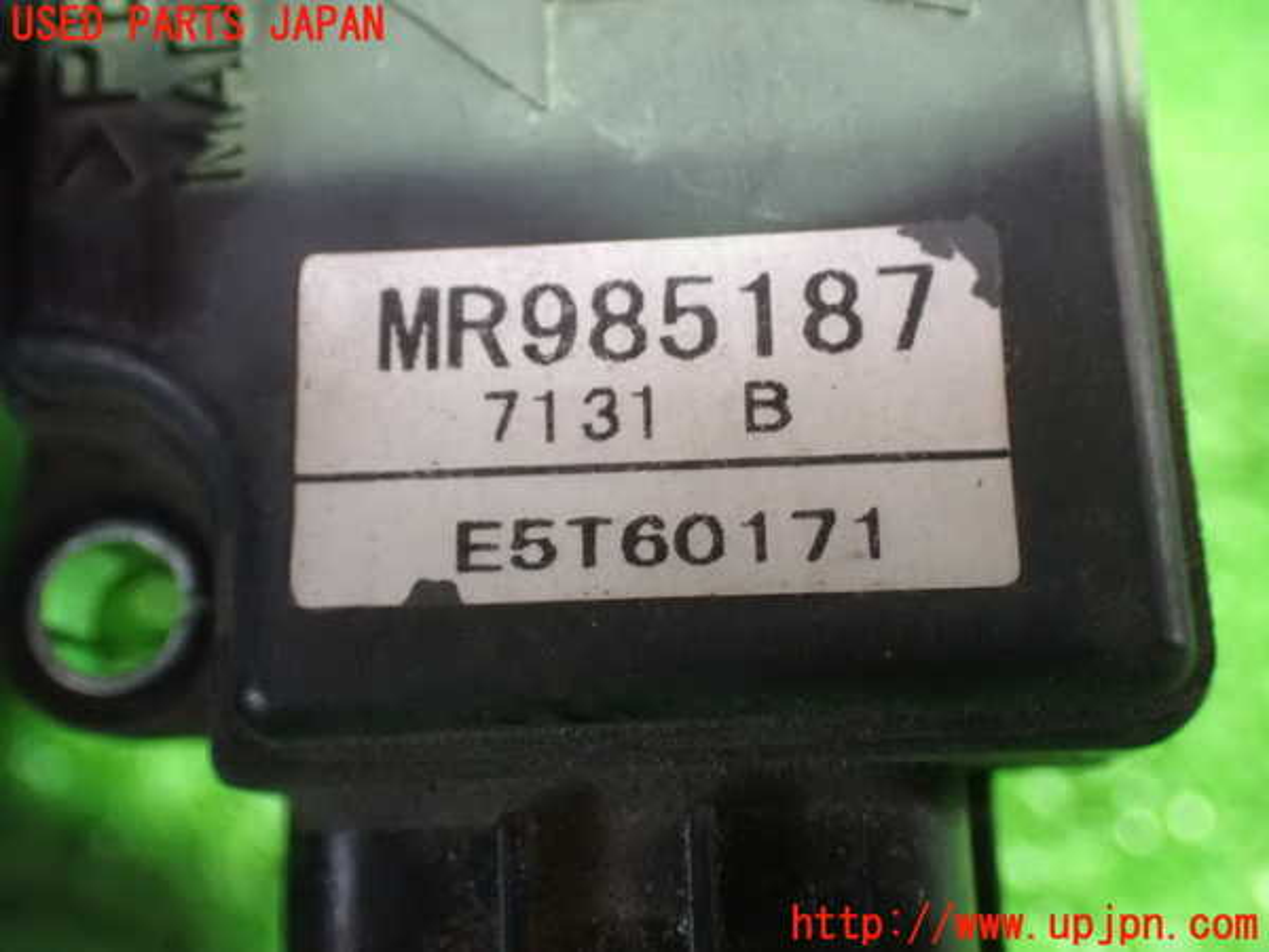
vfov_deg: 32.9
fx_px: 1613
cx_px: 634
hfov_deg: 42.9
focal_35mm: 44
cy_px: 476
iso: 1600
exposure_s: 1/13
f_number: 2.9
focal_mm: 7.84
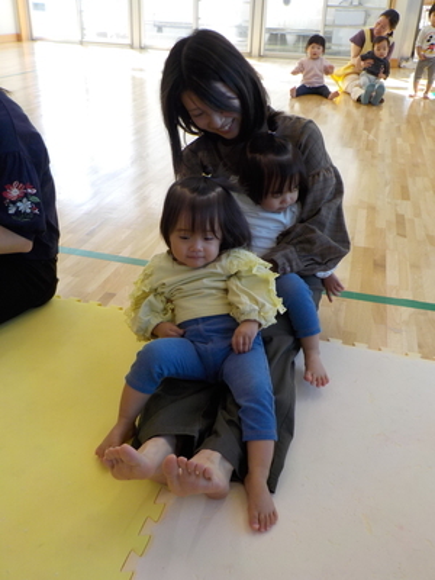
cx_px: 218
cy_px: 290
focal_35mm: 30
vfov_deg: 60.0
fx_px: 503
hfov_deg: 46.8
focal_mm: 4.1
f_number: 3.3
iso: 125
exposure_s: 1/100
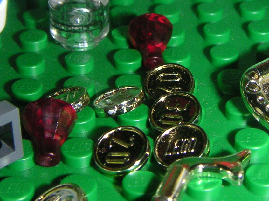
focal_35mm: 92
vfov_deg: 15.8
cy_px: 6
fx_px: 715
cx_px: 165
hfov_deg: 21.3
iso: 160
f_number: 6.7
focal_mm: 6
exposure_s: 1/45
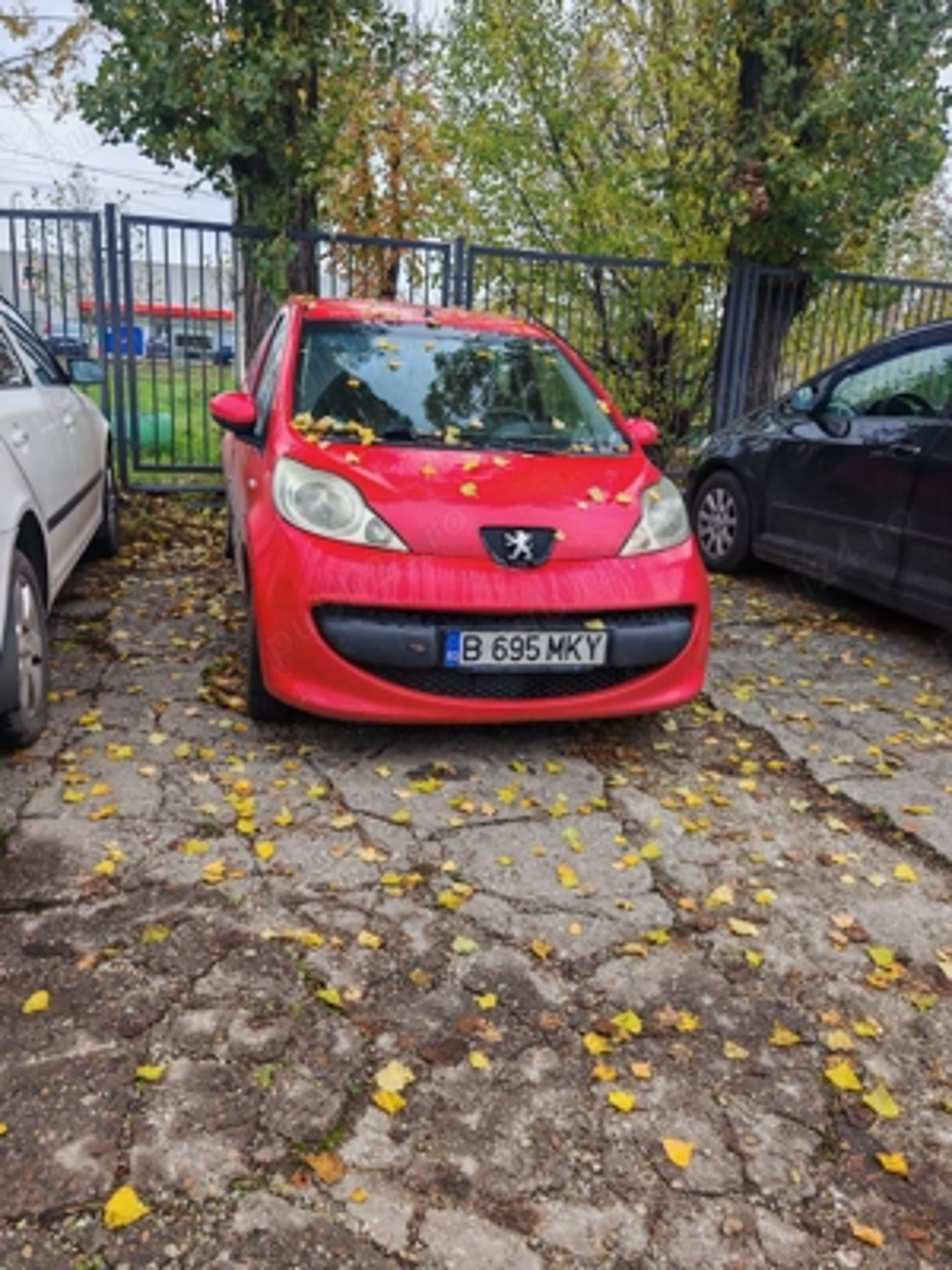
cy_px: 635
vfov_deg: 65.3
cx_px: 476
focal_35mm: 27
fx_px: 990
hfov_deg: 51.4
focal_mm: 6.67
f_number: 1.9
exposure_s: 1/410
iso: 50
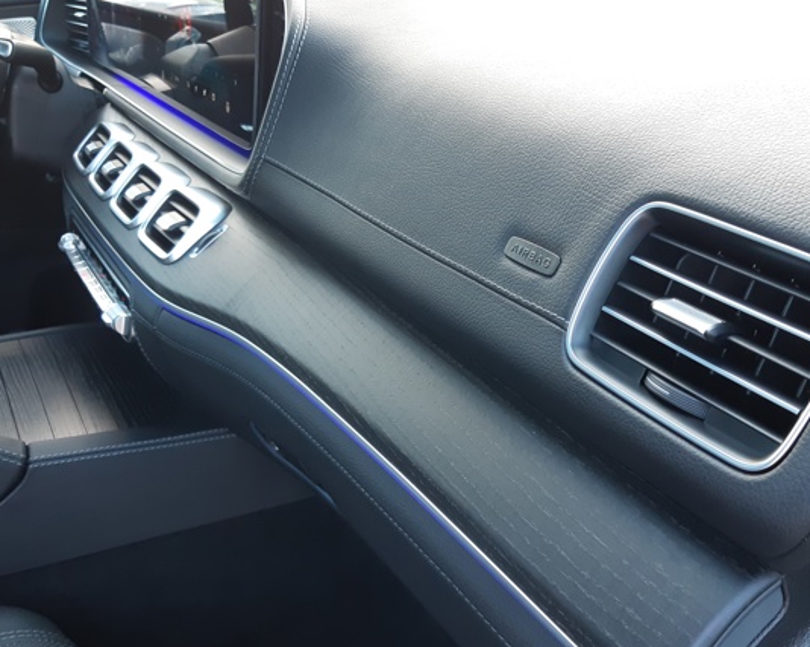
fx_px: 911
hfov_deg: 47.8
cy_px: 359
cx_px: 458
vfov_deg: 39.1
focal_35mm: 38
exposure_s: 1/50
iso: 80
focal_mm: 3.92
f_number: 1.7
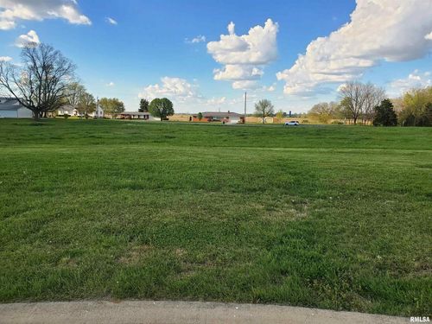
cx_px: 216
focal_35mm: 26
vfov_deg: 53.1
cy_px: 162
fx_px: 324
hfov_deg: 67.3
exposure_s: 1/934
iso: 50
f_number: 2.4
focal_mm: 4.3
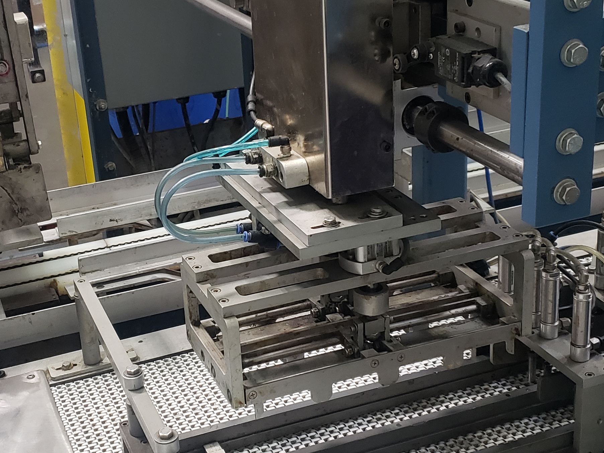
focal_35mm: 58
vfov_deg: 25.2
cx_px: 236
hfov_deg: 33.1
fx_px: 1012
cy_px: 227
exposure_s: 1/40
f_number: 1.5
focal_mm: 4.3
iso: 250
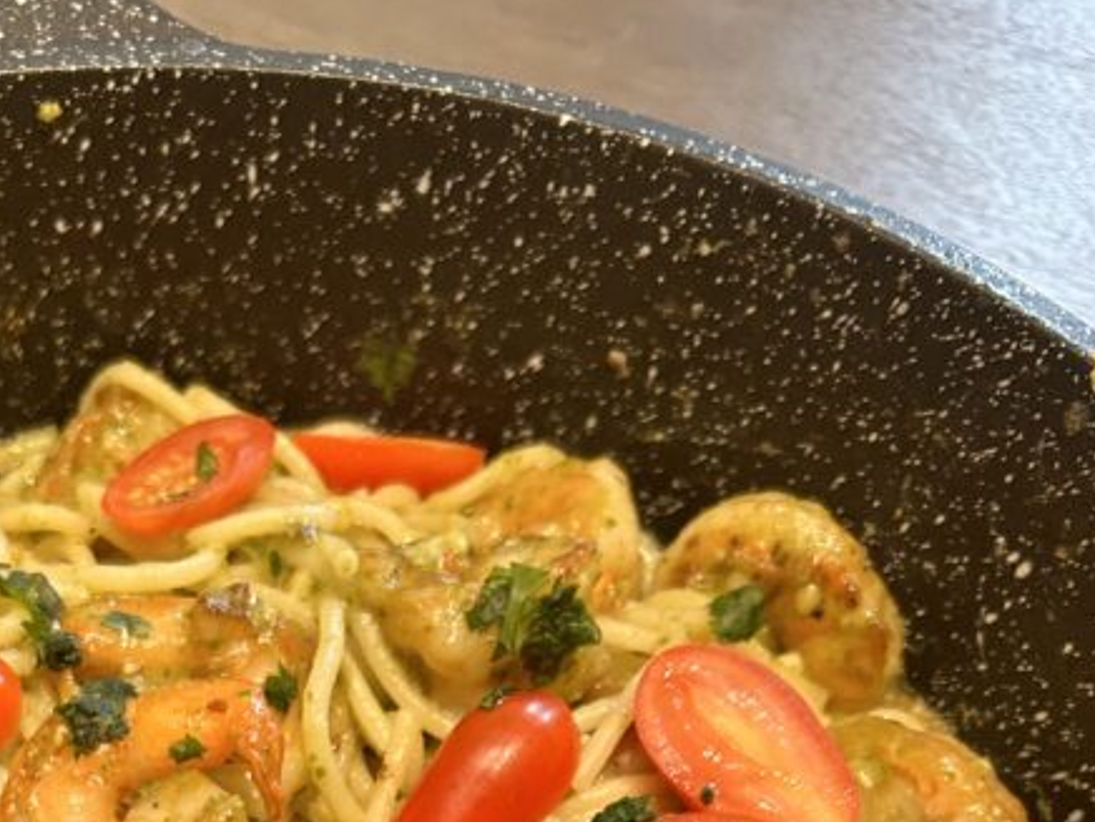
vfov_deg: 20.6
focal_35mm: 61
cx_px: 141
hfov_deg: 30.5
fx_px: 1930
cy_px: 1232
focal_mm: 5.7
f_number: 1.5
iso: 320
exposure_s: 1/60
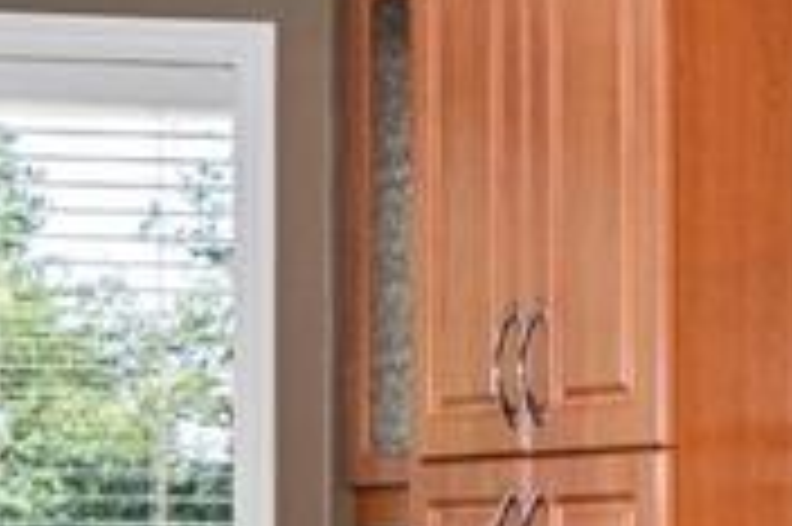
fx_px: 2308
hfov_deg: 16.5
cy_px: 571
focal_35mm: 105
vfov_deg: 12.8
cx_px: 1400
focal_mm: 12
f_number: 8
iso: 320
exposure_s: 1/10
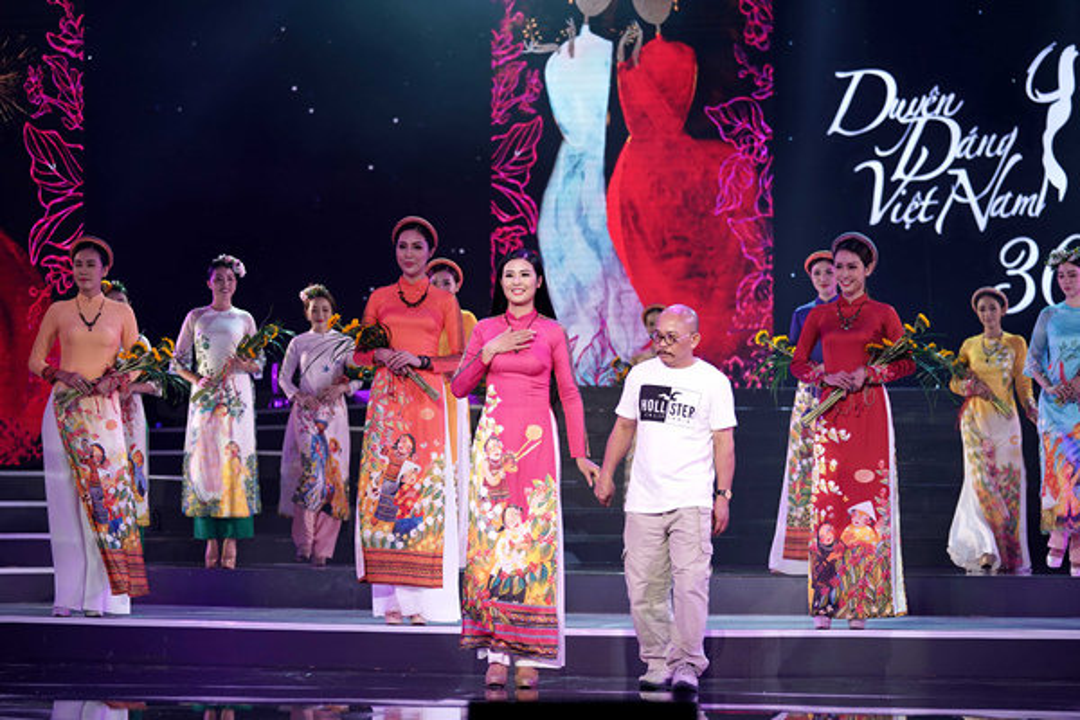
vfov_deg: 11.8
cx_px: 540
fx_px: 3480
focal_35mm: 116
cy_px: 360
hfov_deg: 17.6
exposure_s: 1/400
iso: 1000
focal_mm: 116
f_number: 4
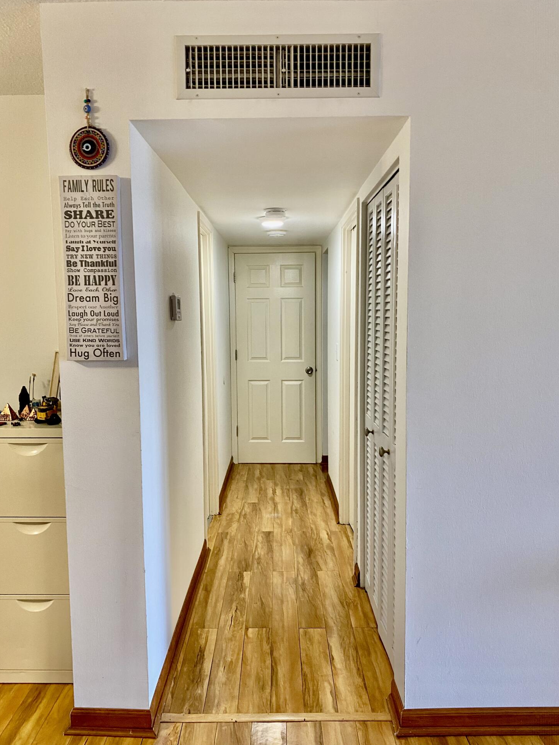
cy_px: 374
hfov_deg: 51.3
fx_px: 581
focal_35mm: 27
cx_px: 281
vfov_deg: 65.3
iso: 160
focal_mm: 4.25
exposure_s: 1/60
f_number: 1.8
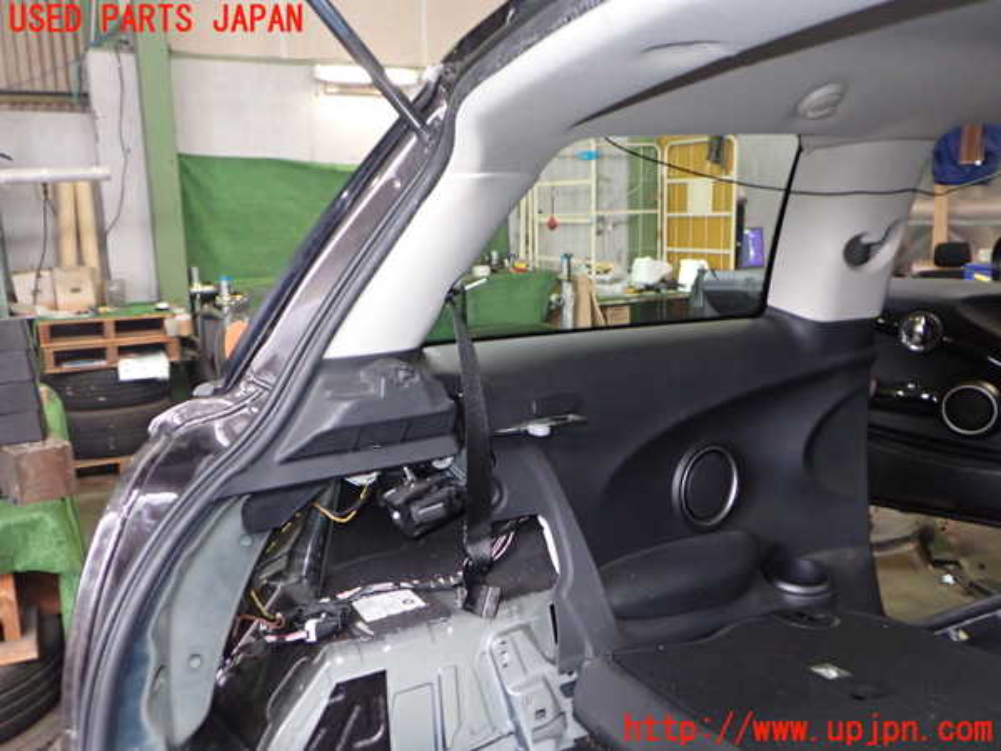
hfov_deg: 60.0
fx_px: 868
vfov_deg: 46.8
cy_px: 376
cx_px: 500
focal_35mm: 30
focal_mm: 5.4
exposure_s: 1/30
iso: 400
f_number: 2.3
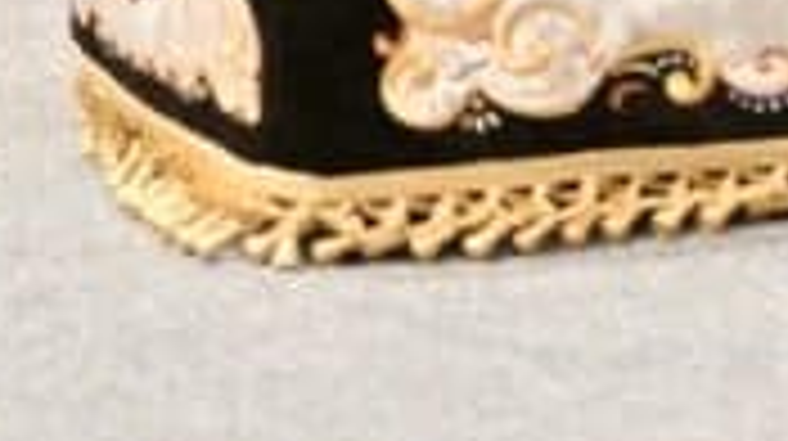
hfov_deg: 3.4
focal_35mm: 644
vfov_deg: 1.8
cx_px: 536
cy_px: -1724
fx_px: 13442
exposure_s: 1/160
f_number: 2.8
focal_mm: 70
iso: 320
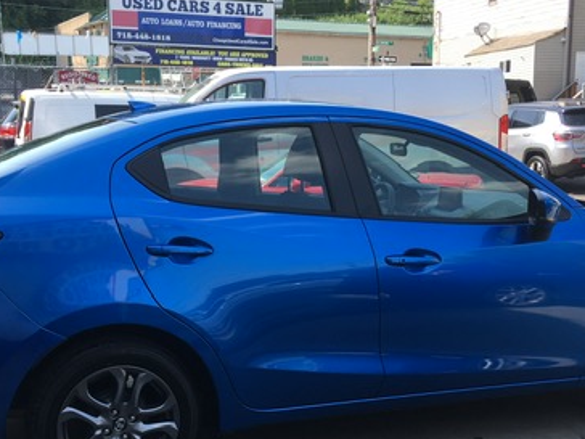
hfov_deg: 37.5
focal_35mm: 51
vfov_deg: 28.4
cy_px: 296
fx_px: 862
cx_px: 289
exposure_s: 1/478
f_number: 2.2
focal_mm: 4.15
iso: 25
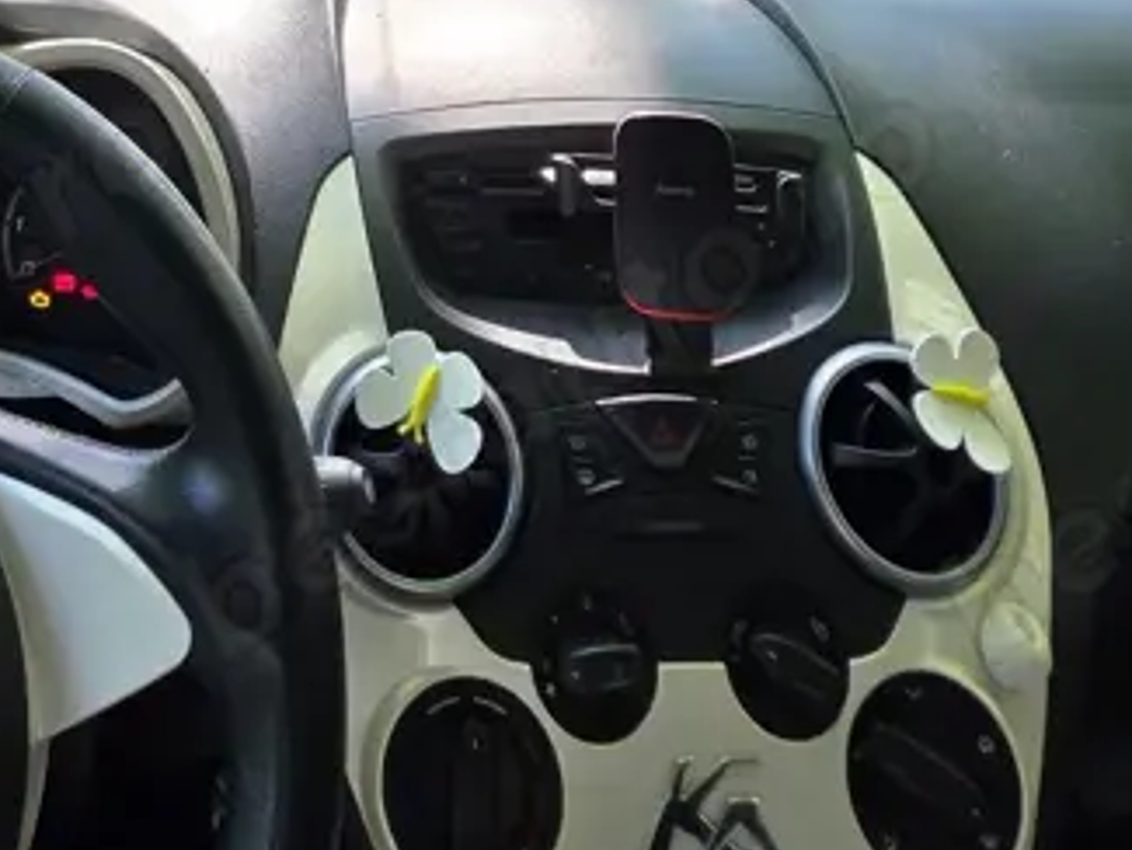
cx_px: 251
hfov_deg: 44.8
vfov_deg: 26.0
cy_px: -439
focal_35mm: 40
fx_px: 1309
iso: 50
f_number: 1.9
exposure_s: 1/120
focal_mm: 2.2
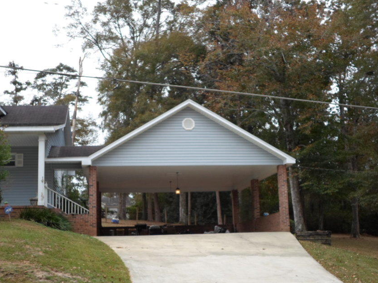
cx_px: 182
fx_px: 480
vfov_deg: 32.8
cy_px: 171
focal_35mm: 44
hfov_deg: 42.9
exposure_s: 1/180
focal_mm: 6.5
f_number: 3
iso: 80
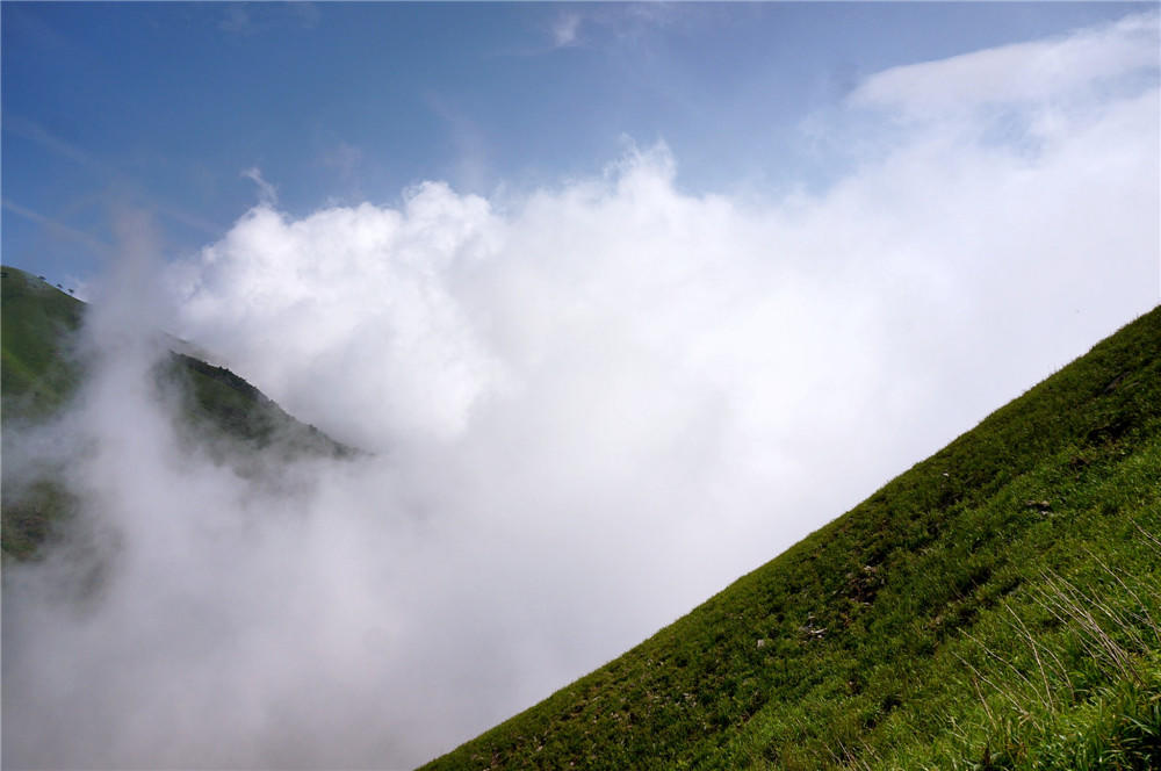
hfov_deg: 73.8
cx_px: 580
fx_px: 773
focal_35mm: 24
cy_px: 386
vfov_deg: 53.0
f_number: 7.1
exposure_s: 1/2500
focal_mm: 16
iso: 200
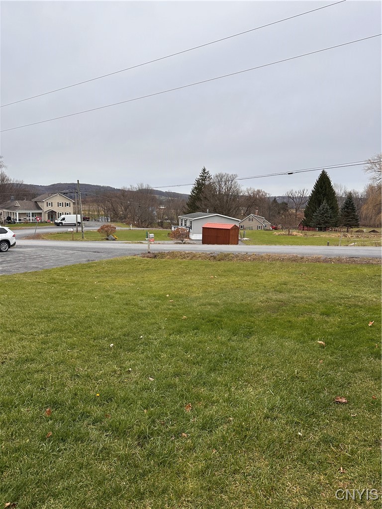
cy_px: 254
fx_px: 353
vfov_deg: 71.6
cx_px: 191
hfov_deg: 56.8
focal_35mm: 24
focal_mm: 6.86
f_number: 1.78
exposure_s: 1/797
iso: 80
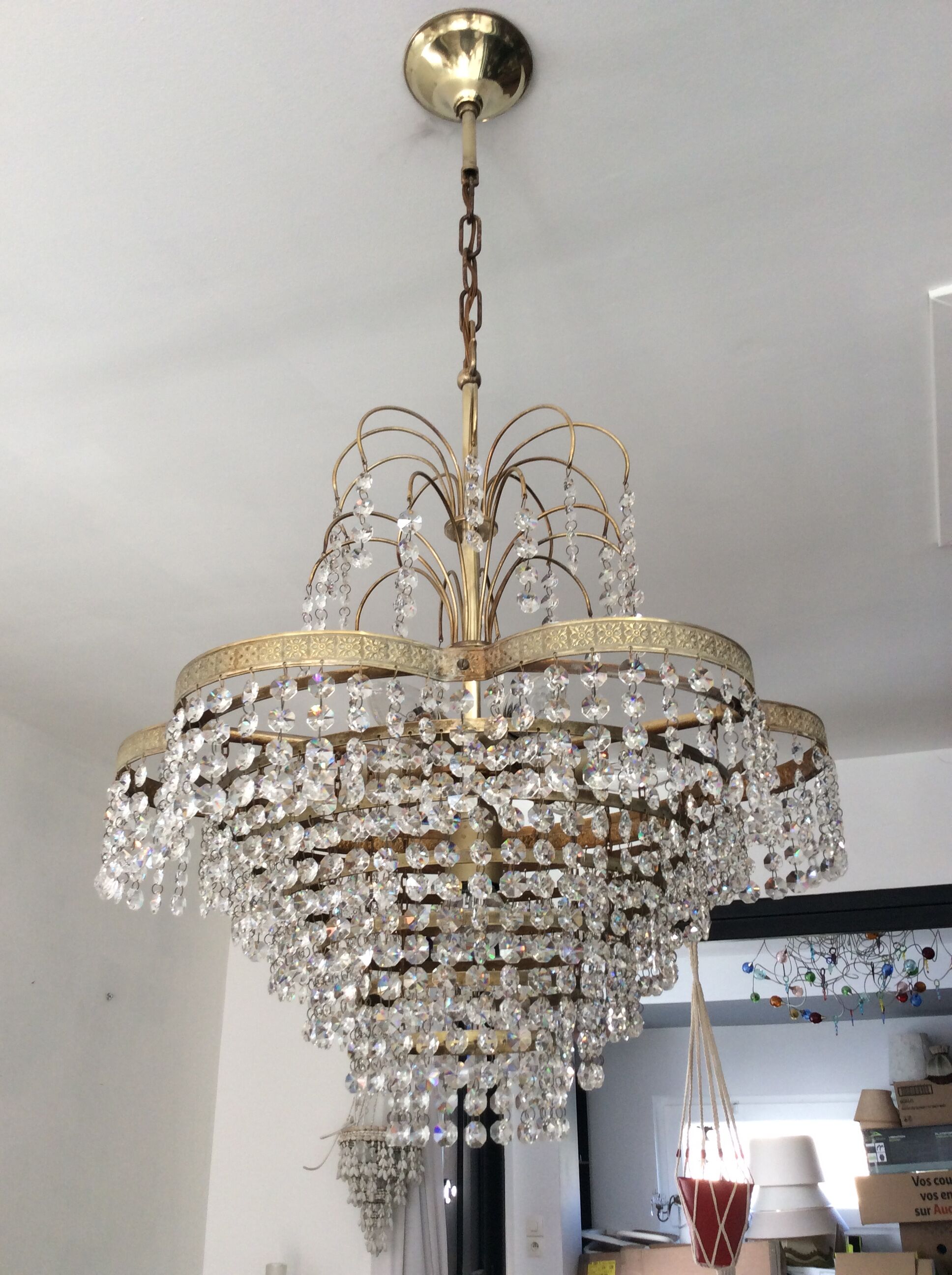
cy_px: 638
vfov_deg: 56.9
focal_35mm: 32
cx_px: 476
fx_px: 1177
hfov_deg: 44.1
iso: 40
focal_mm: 3.3
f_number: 2.4
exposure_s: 1/33
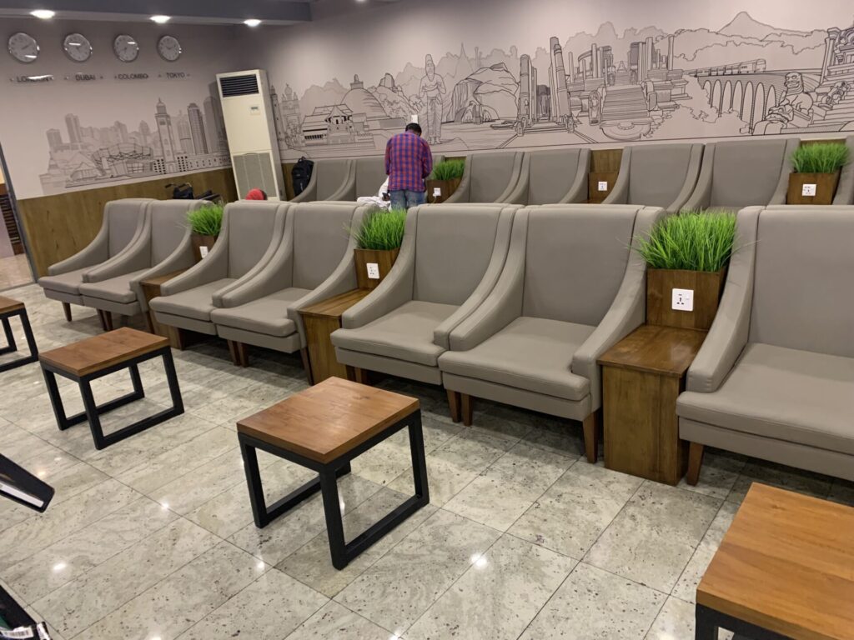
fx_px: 641
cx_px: 427
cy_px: 320
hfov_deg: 67.3
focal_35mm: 26
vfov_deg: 53.1
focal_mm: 4.25
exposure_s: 1/60
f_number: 1.8
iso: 320
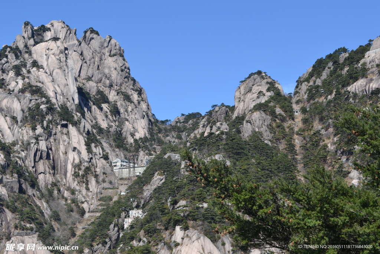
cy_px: 127
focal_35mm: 60
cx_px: 190
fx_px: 633
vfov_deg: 22.6
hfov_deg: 33.4
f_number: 8
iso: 100
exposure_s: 1/125
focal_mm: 40
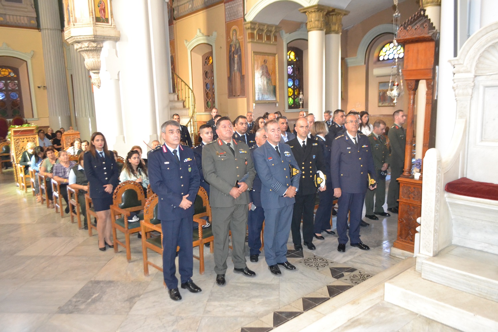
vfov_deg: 47.9
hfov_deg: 67.4
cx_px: 249
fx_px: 373
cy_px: 166
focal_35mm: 27
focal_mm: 18
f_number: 3.5
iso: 3200
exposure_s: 1/60
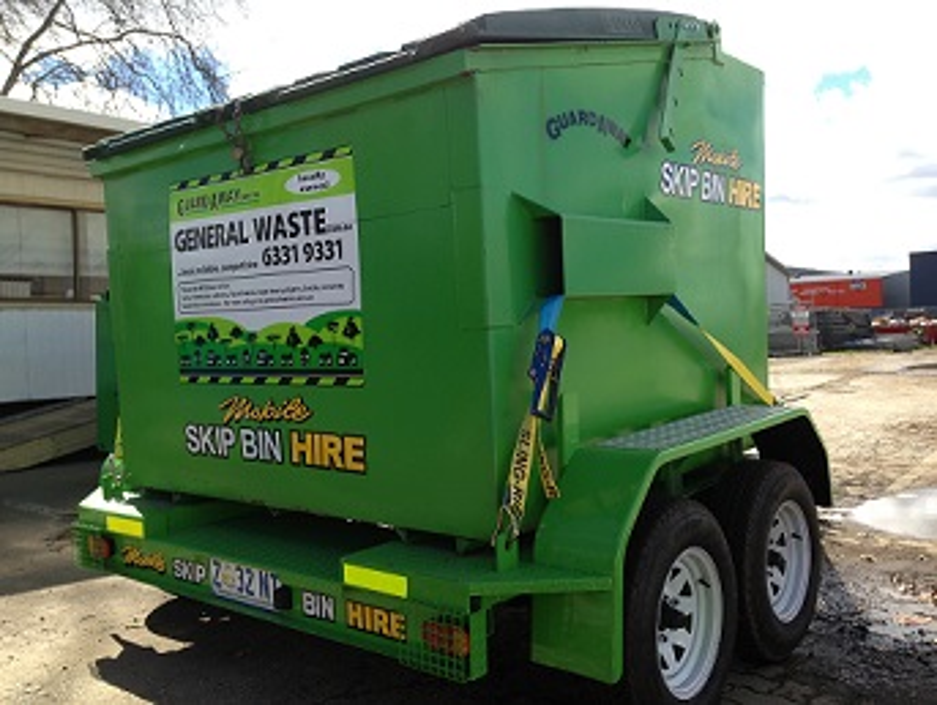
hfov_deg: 55.3
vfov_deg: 43.0
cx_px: 468
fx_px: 894
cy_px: 352
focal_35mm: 33
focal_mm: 4.13
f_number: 2.4
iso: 50
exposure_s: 1/797
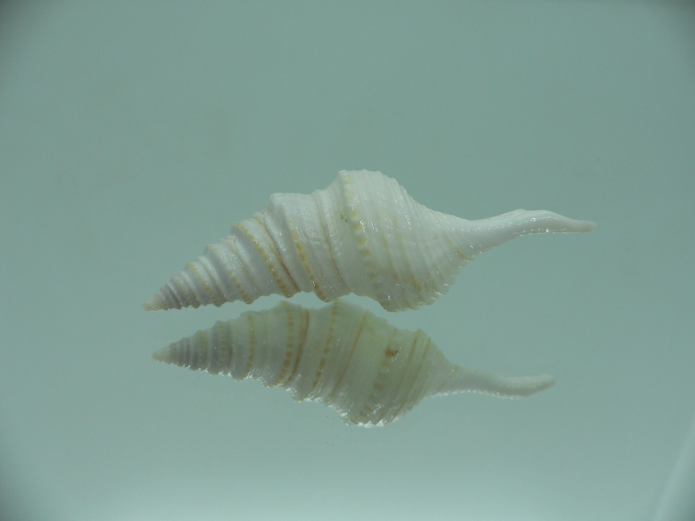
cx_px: 348
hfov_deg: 52.6
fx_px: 703
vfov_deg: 40.7
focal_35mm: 35
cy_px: 260
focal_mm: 4.6
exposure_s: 1/80
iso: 80
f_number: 2.8
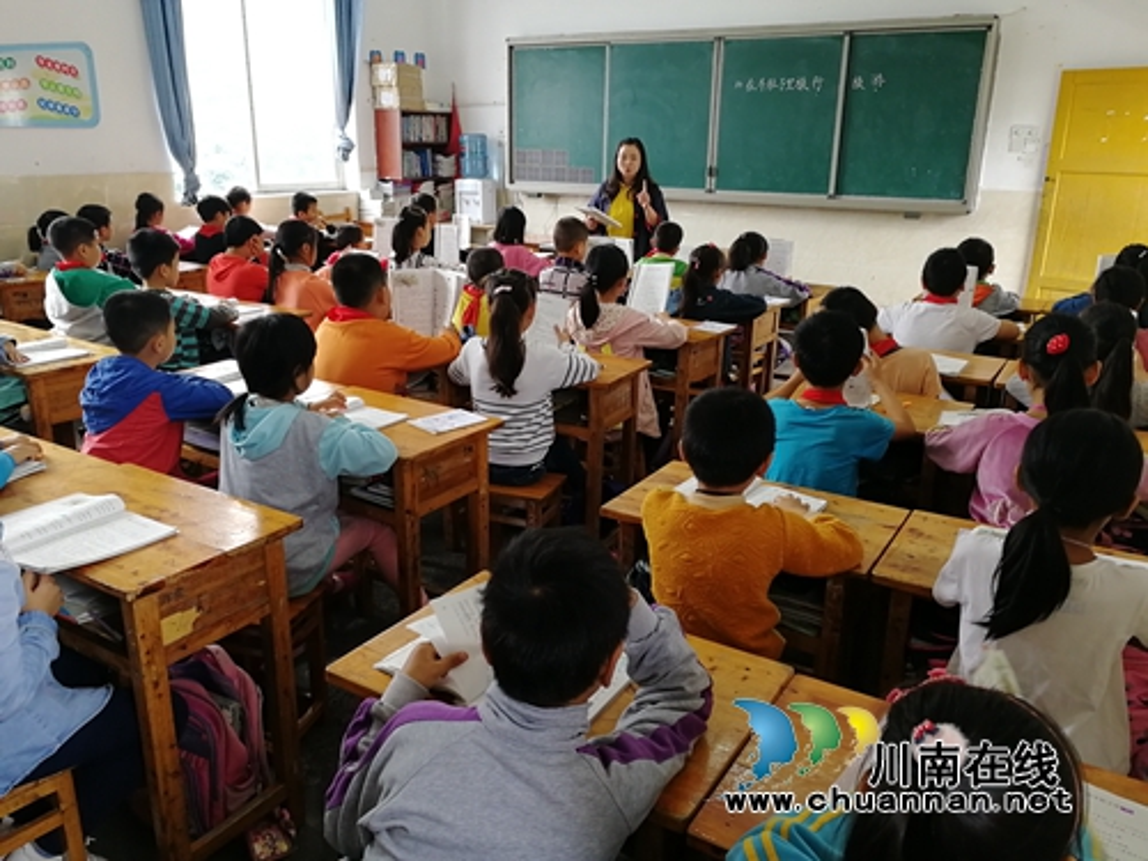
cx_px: 574
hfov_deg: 65.3
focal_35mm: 27
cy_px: 430
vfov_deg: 51.4
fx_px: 895
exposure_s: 1/50
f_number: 2.2
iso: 160
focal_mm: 3.95
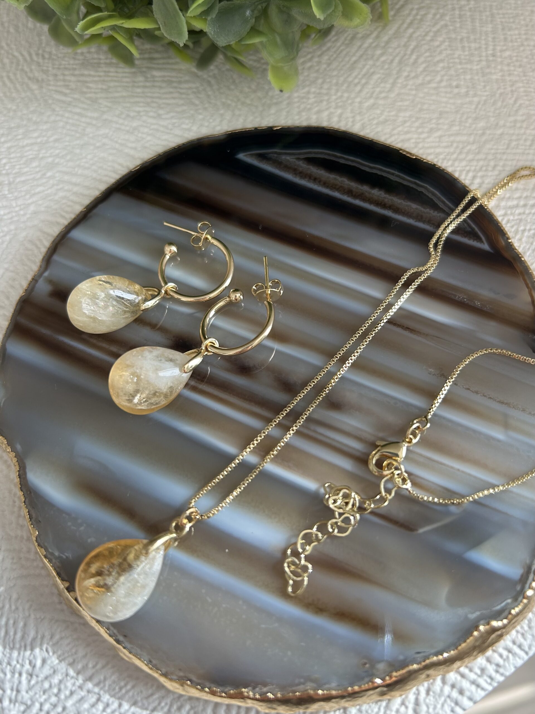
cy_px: 357
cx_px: 268
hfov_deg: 53.1
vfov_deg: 67.3
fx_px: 536
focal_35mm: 26
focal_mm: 5.7
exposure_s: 1/171
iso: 50
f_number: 1.5
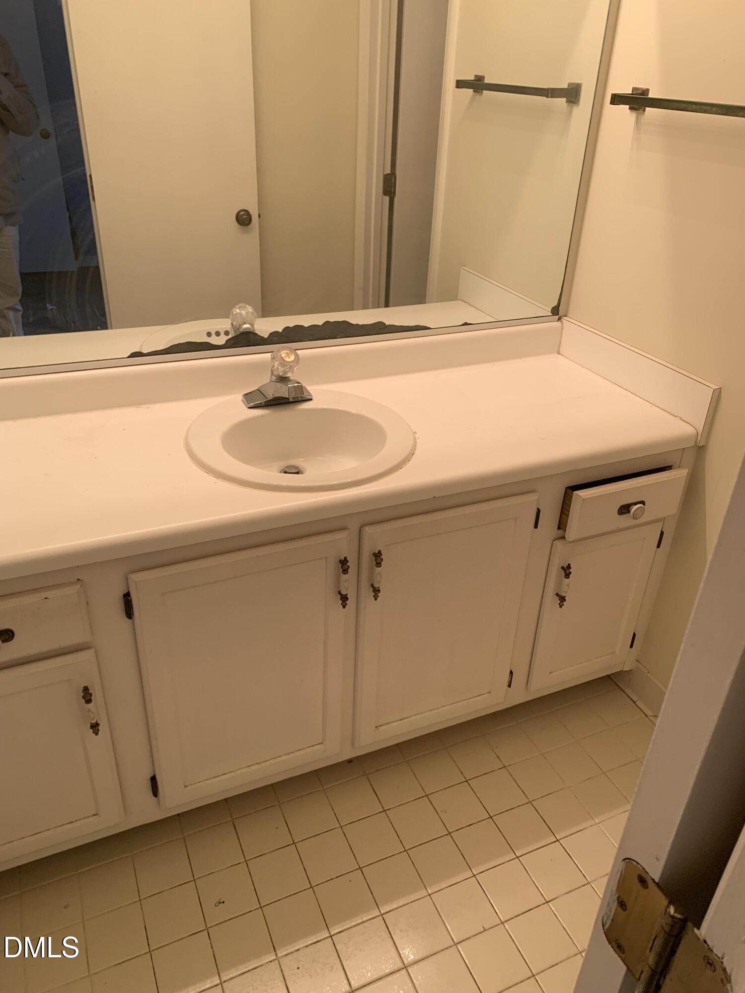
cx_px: 372
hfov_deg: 53.1
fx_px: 746
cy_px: 496
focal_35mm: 26
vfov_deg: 67.3
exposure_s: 1/60
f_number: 1.8
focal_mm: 4.25
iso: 50
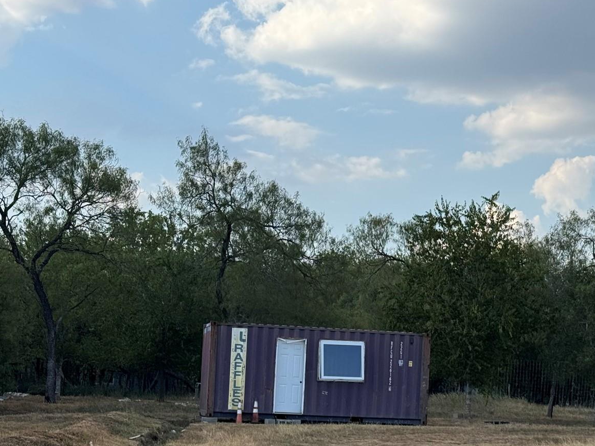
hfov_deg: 22.6
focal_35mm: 85
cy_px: 364
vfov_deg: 17.2
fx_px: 1461
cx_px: 492
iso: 64
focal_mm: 6.76
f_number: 1.78
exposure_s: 1/3817
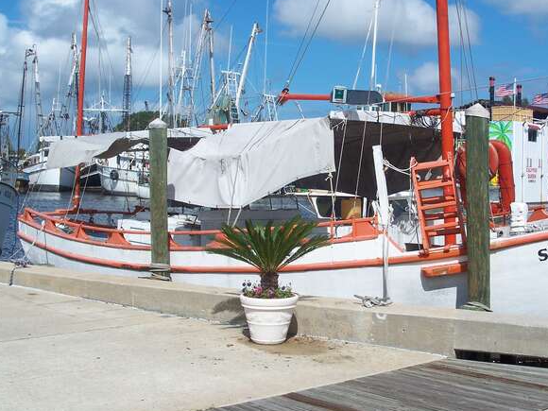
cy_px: 193
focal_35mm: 51
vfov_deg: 28.6
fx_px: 807
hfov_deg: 37.3
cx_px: 342
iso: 64
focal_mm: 7.8
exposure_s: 1/1000
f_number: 4
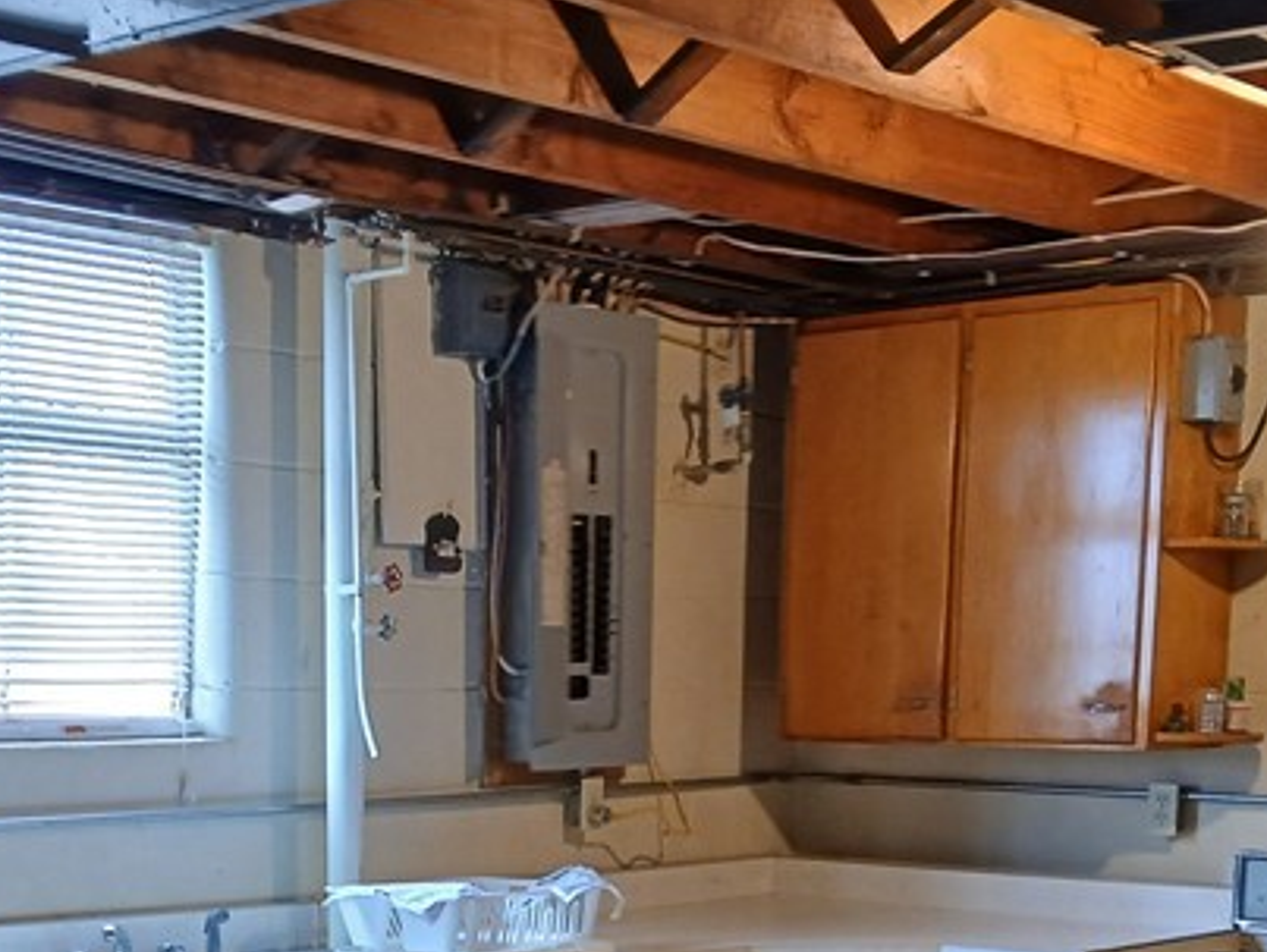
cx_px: 610
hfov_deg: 29.4
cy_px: 1078
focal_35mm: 66
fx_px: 2418
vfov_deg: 21.1
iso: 250
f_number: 1.8
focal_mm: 3.98
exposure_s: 1/40
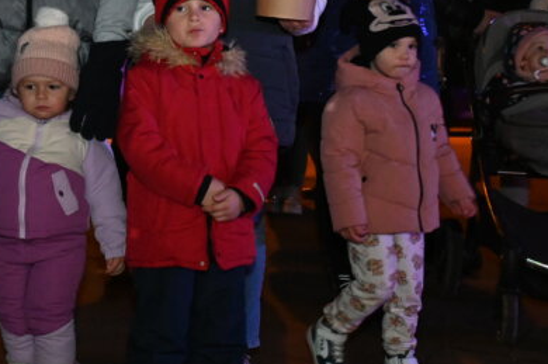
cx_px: 114
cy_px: 54
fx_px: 1277
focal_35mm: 84
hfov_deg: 23.9
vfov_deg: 16.1
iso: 6400
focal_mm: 32
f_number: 4.8
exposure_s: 1/60
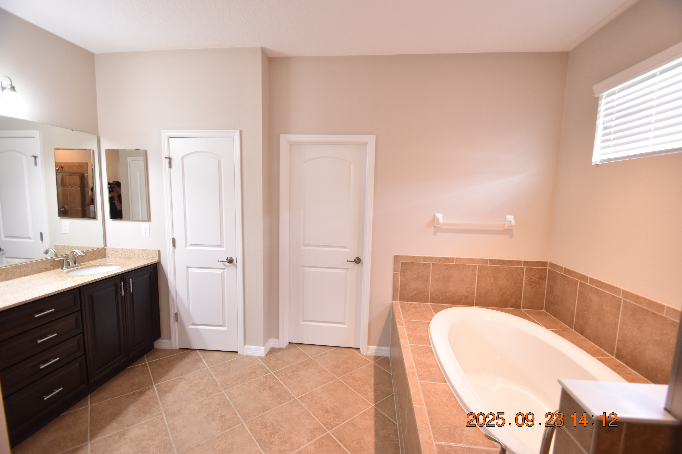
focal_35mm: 15
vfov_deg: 77.3
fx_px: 284
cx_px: 341
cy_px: 227
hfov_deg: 100.4
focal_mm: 10
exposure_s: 1/45
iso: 800
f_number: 3.5
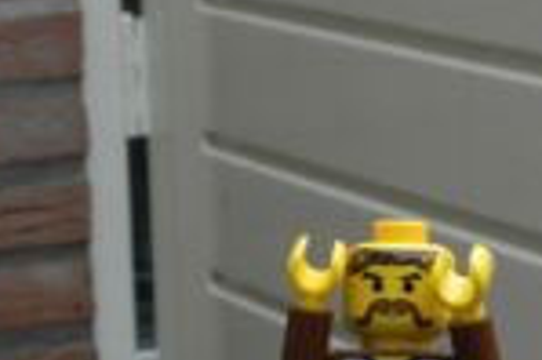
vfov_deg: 7.5
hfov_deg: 11.4
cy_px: 495
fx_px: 2707
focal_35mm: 180
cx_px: 422
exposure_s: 1/50
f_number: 22
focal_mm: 28
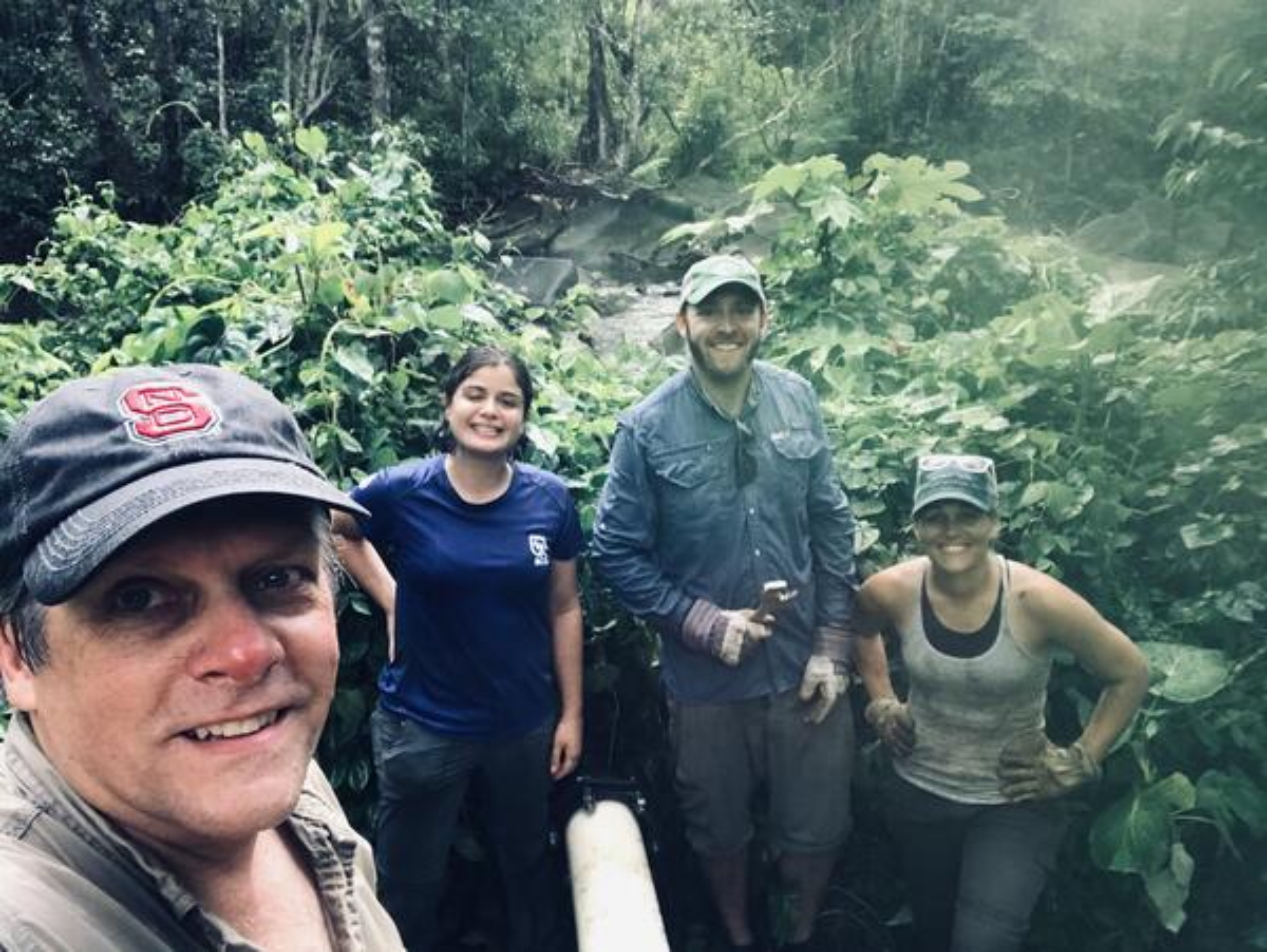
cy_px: 476
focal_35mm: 32
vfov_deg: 44.2
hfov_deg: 56.8
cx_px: 634
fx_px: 1172
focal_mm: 2.87
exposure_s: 1/30
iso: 25
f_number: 2.2
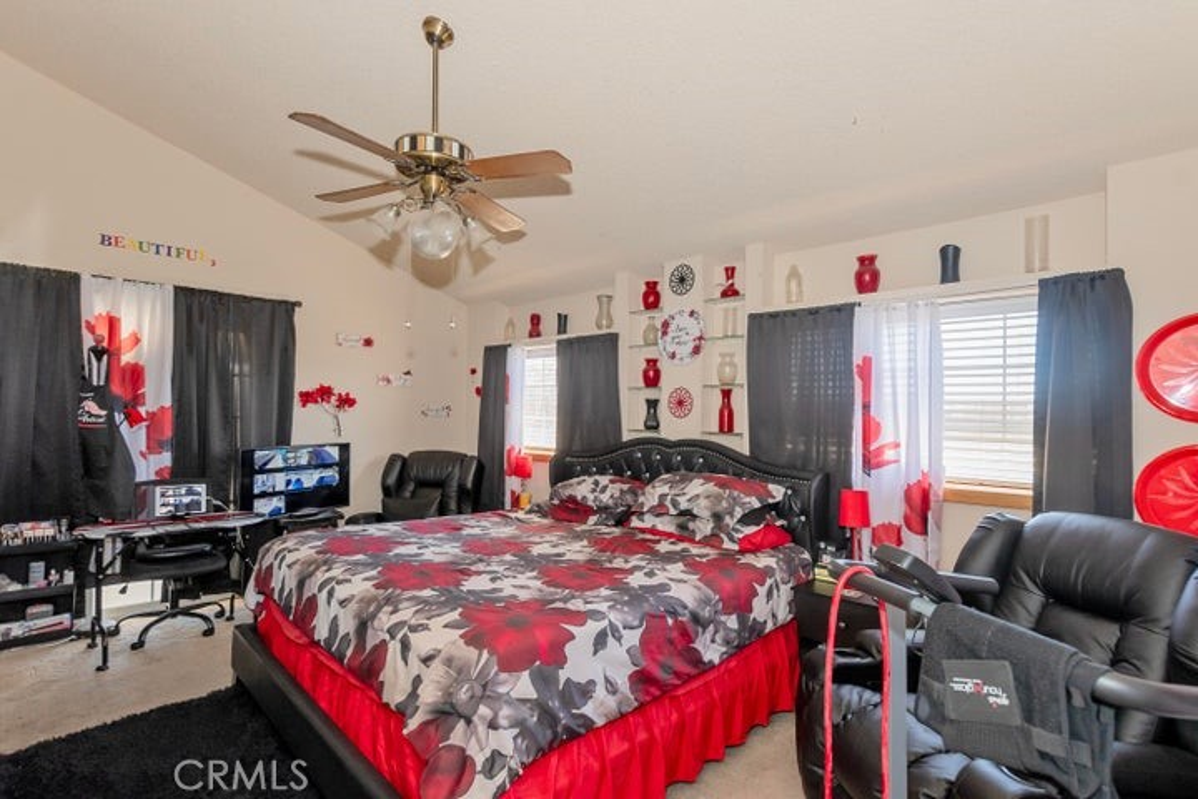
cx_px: 599
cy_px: 400
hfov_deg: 93.3
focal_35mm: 17
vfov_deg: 70.4
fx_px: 566
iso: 400
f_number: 5.6
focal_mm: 11.5
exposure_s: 1/60
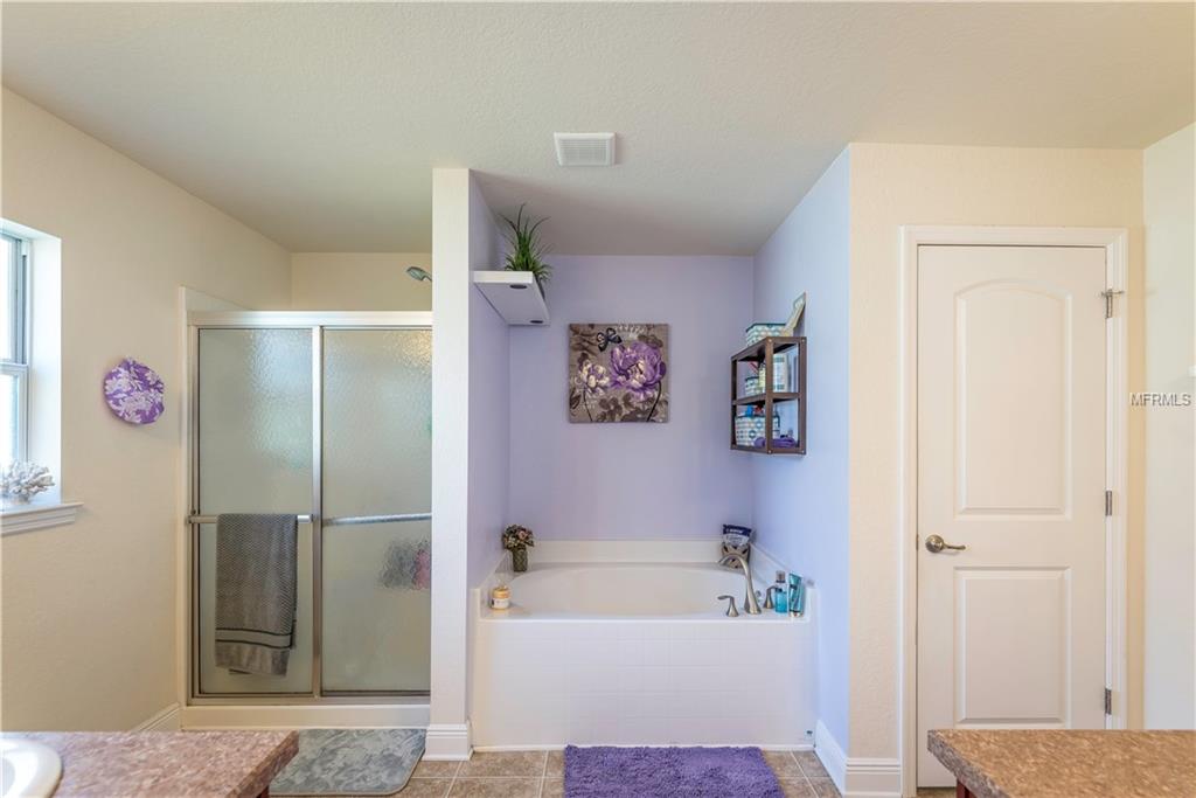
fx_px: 498
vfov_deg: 77.3
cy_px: 399
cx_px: 598
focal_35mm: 15
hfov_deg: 100.4
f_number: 4
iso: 400
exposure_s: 1/60
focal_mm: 15
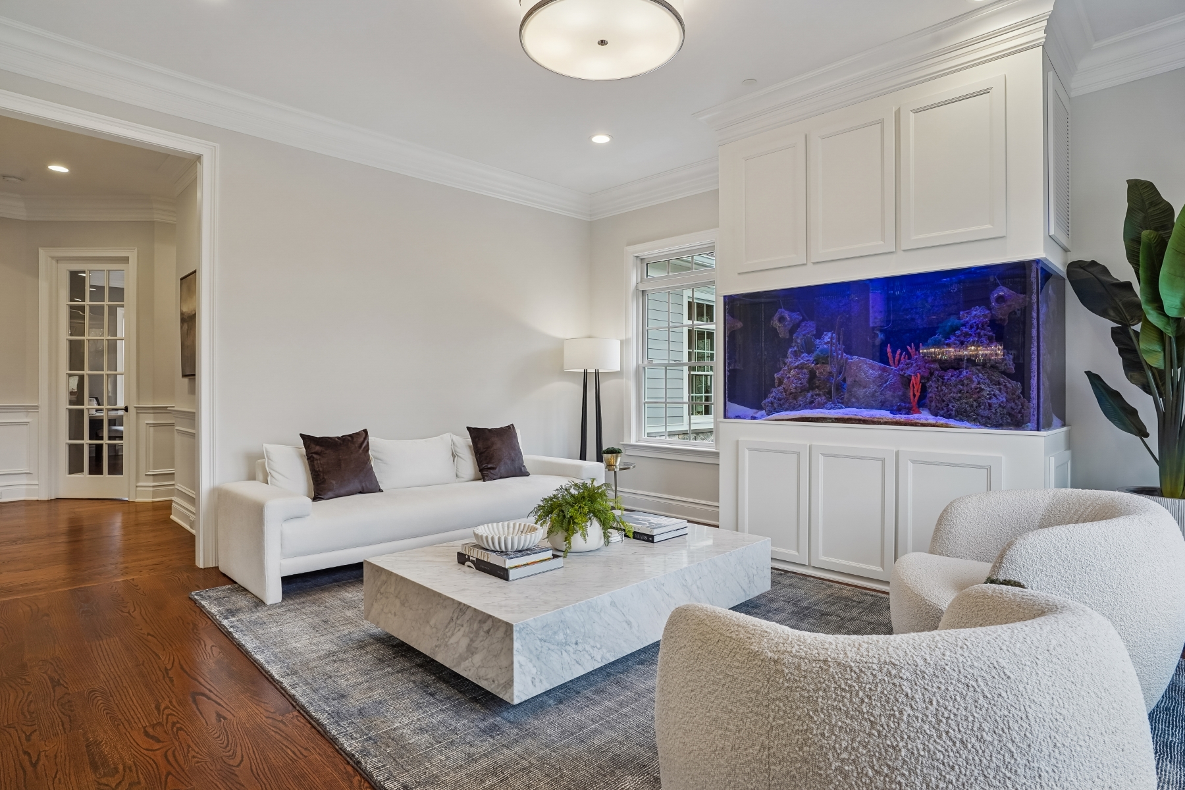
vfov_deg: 67.4
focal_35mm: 18
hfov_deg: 90.0
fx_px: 592
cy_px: 395
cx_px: 592
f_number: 8
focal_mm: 18
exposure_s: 1/50
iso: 400
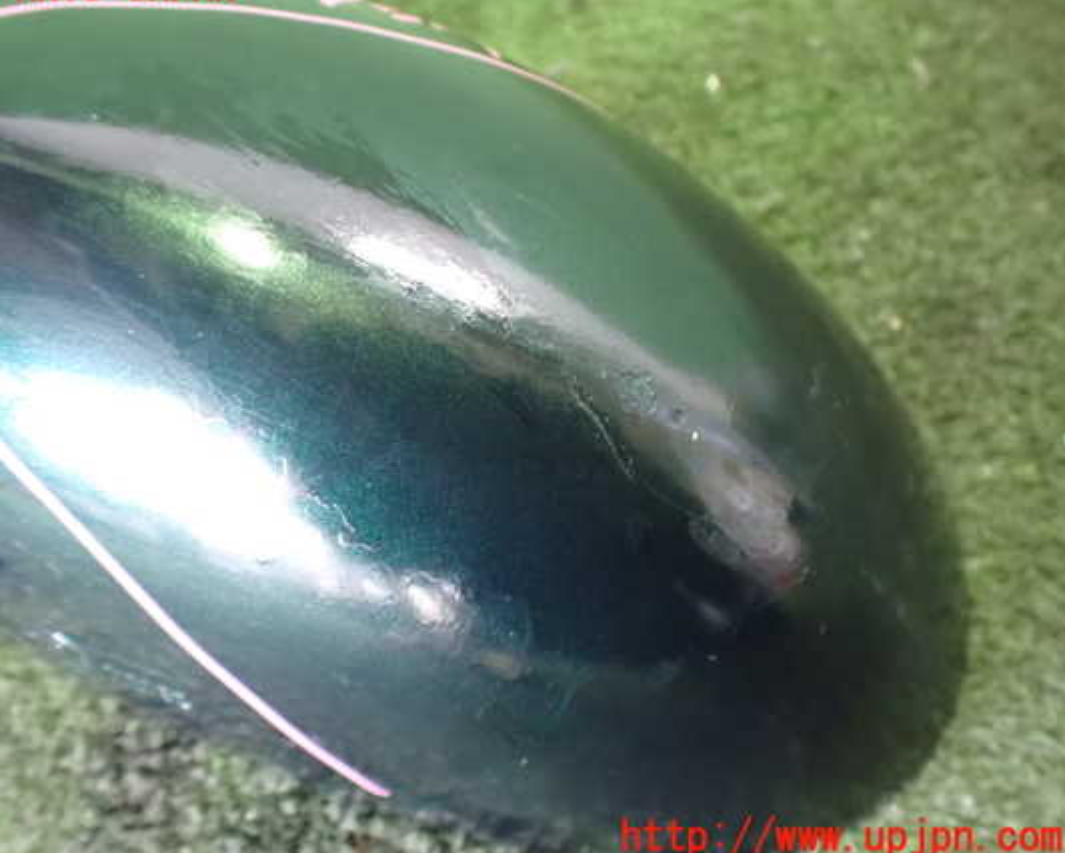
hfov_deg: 54.1
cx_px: 472
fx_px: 1041
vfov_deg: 44.6
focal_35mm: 33
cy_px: 412
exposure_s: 1/30
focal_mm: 5.4
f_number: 2.3
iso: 1250
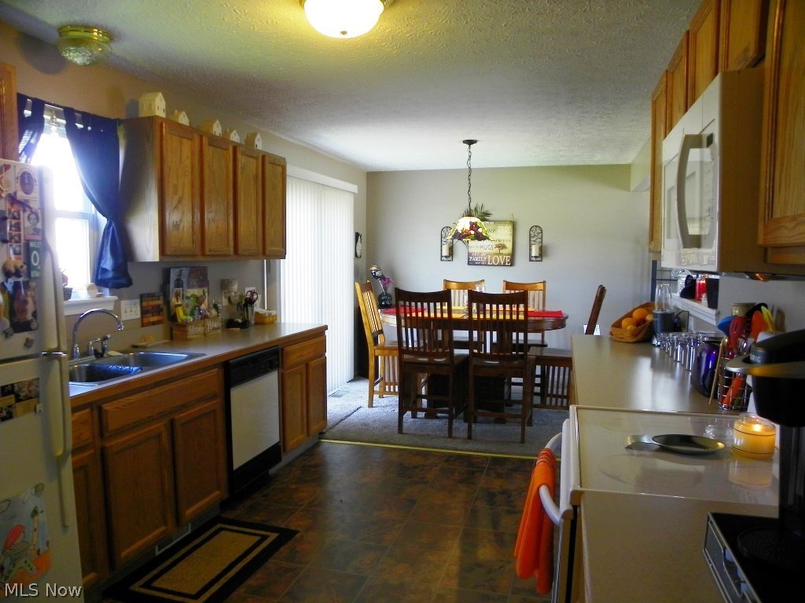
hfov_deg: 67.3
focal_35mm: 26
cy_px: 302
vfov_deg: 53.1
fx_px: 605
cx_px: 402
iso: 100
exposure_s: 1/30
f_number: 2.8
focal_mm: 4.6
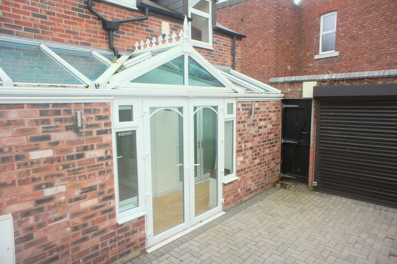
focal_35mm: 24
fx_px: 264
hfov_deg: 73.8
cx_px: 198
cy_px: 132
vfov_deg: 53.0
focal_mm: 16
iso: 800
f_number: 8
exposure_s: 1/100
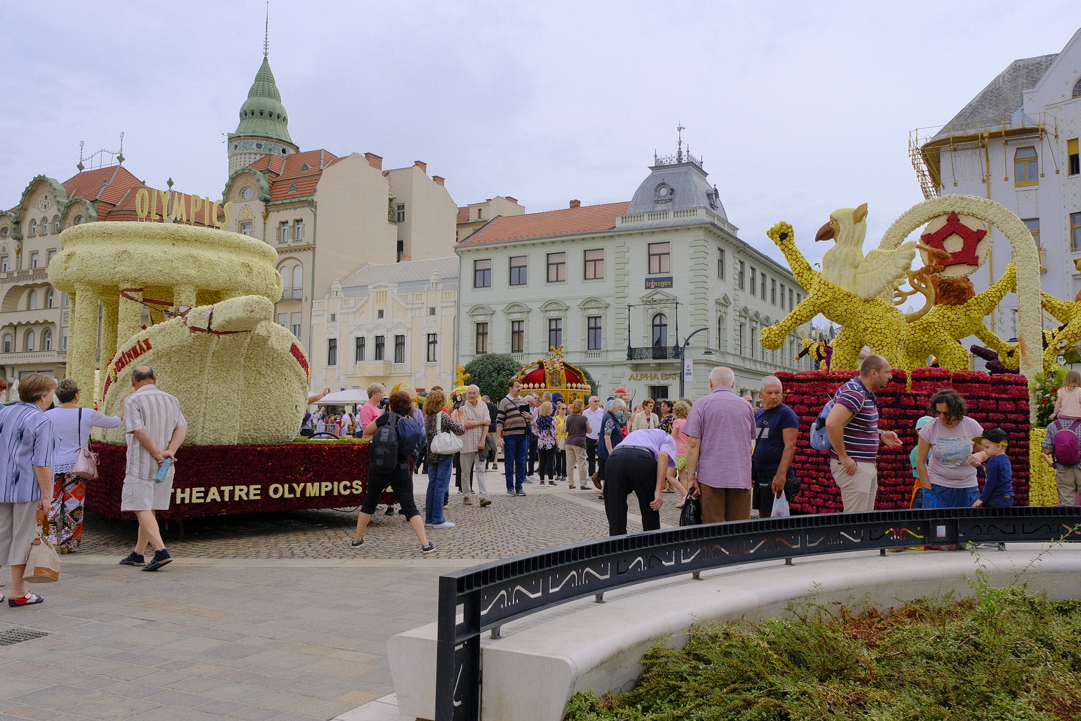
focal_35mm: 29
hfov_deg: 63.5
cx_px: 606
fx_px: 871
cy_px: 349
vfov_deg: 45.0
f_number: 5.6
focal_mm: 16
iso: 640
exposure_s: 1/1300
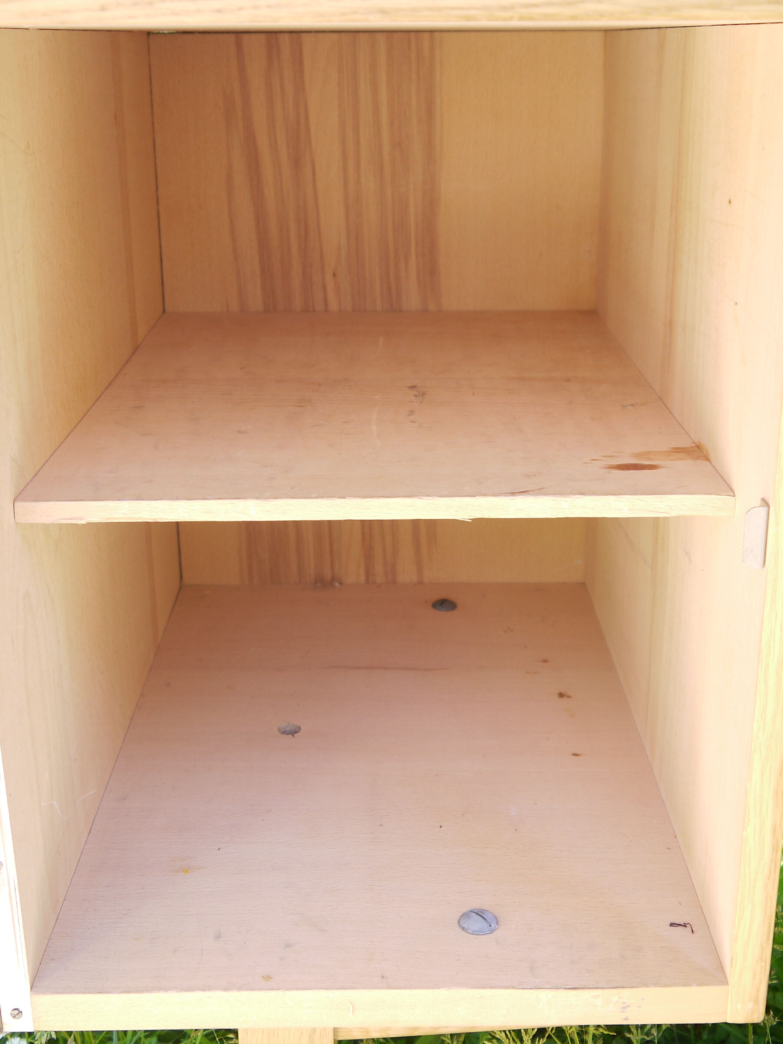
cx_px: 392
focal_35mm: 45
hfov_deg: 32.2
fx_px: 1357
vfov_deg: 42.1
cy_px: 522
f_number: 3.8
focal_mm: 16
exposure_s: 1/60
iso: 100
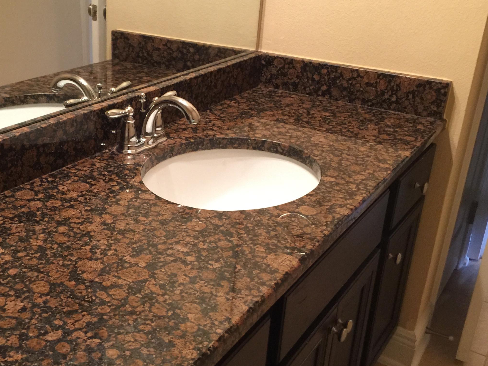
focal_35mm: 43
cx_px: 148
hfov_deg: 43.0
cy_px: 189
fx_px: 606
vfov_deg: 33.6
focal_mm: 4.15
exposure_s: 1/10
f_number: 2.2
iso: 125
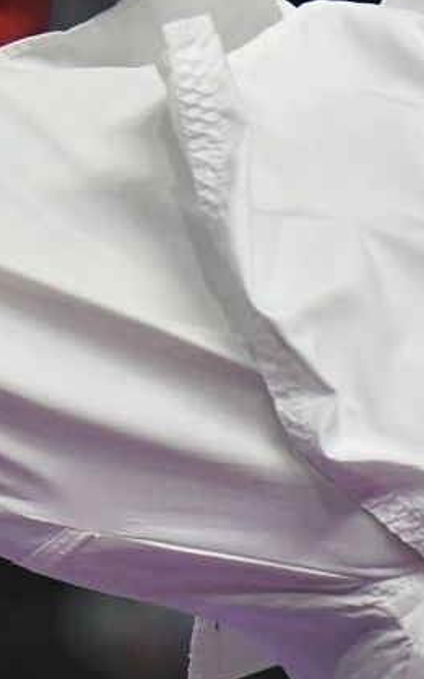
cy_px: -240
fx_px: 34061
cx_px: -387
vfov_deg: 1.1
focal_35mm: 1841
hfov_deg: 0.7
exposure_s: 1/1000
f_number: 4
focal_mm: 280
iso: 2000
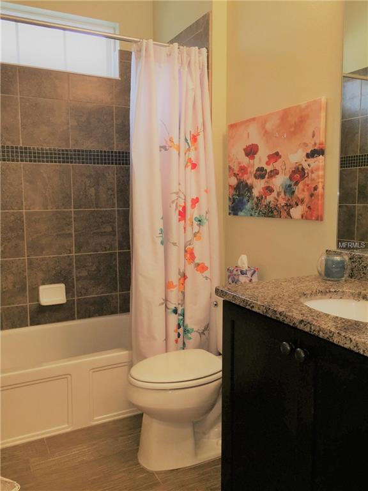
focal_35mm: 29
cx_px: 184
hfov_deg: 48.2
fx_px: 411
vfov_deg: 61.7
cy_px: 246
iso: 32
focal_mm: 4.15
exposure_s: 1/40
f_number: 2.2
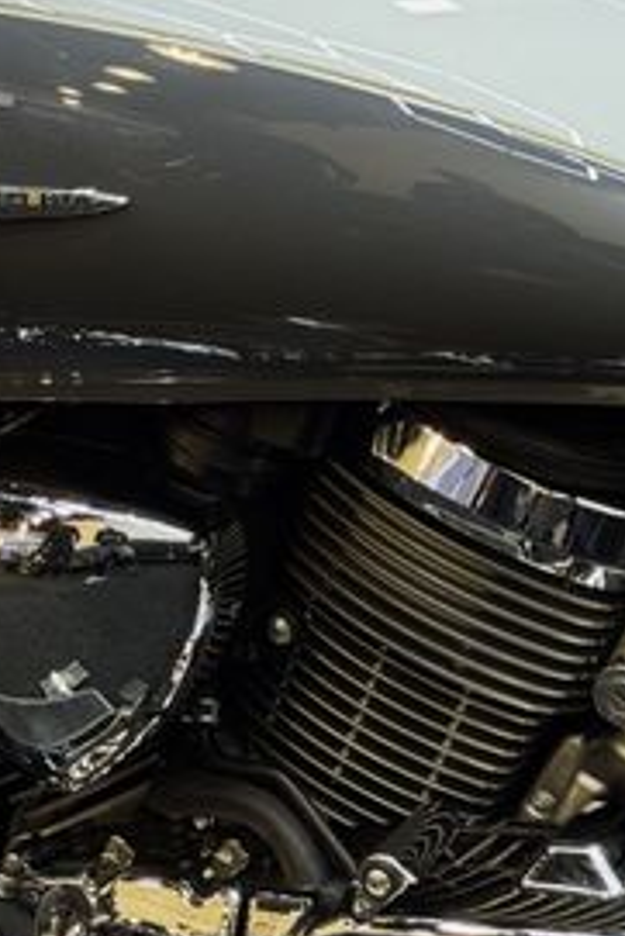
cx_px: 387
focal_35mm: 118
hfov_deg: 11.6
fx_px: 3069
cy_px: 822
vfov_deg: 17.1
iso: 160
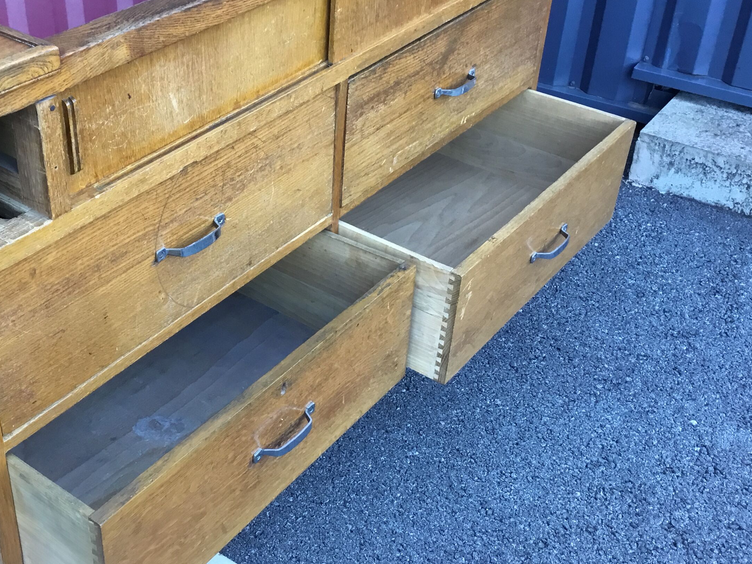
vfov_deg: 30.8
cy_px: 245
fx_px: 1021
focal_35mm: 47
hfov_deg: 39.8
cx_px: 233
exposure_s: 1/33
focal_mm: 3.3
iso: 32
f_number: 2.4
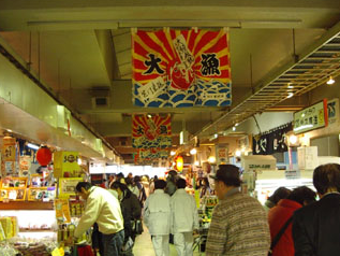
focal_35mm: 54
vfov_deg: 27.0
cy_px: 140
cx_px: 160
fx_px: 531
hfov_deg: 35.5
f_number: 2.6
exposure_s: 1/25
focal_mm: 5.8
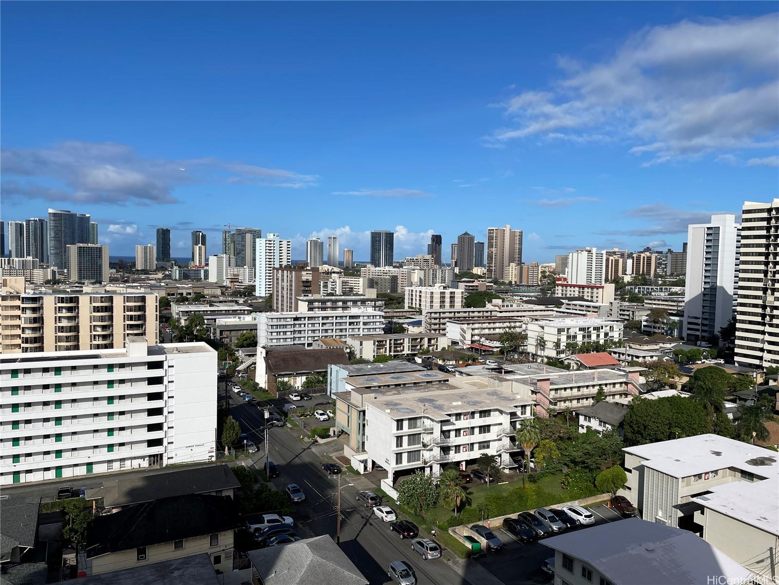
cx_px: 390
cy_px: 292
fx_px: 585
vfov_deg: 53.1
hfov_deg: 67.3
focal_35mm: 26
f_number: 1.6
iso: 32
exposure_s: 1/6897
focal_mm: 4.2
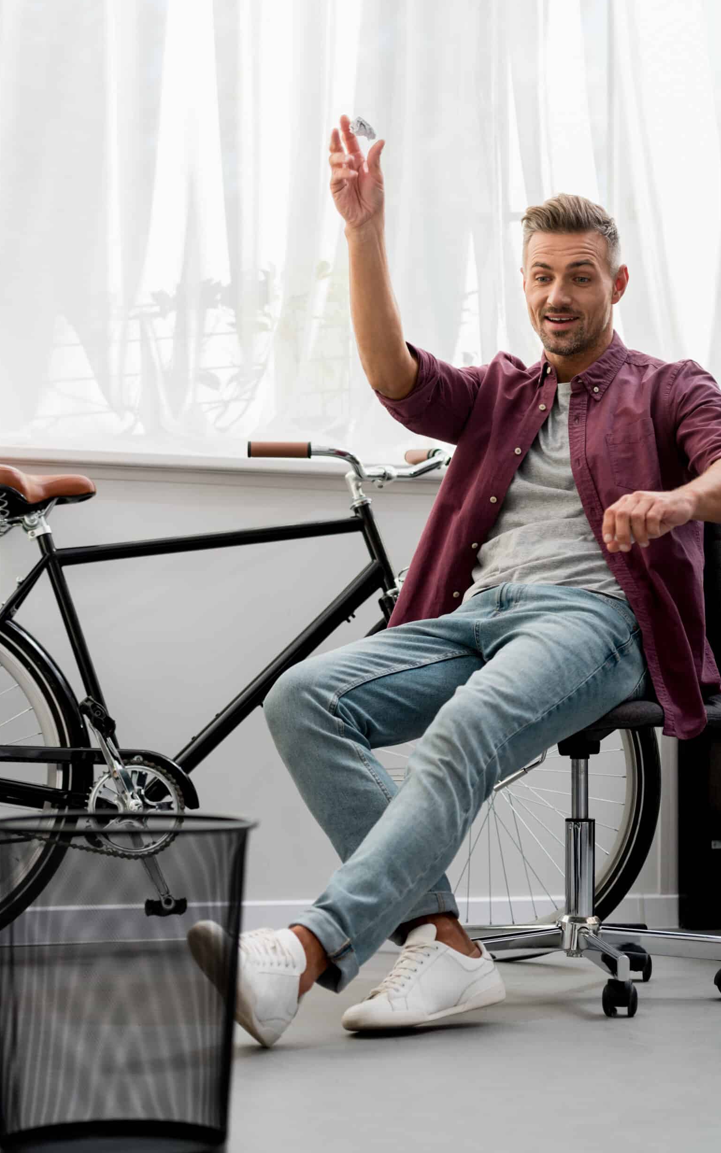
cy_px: 586
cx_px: 359
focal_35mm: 74
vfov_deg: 27.8
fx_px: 2327
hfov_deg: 17.6
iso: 320
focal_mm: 70
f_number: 3.2
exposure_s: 1/250
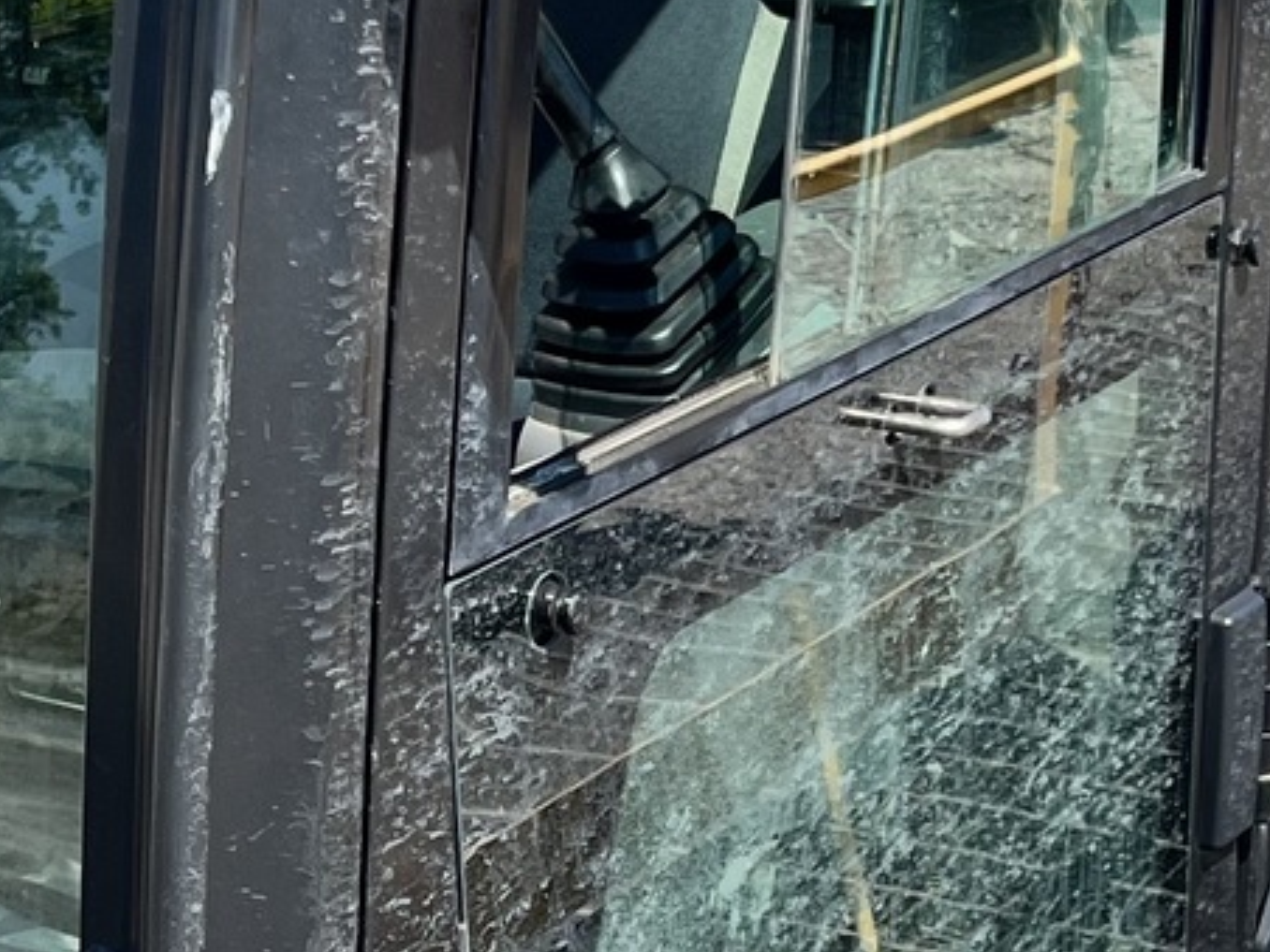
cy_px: 607
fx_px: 4256
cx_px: 500
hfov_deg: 17.0
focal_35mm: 116
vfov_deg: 12.8
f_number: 1.5
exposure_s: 1/2353
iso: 50
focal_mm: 5.7
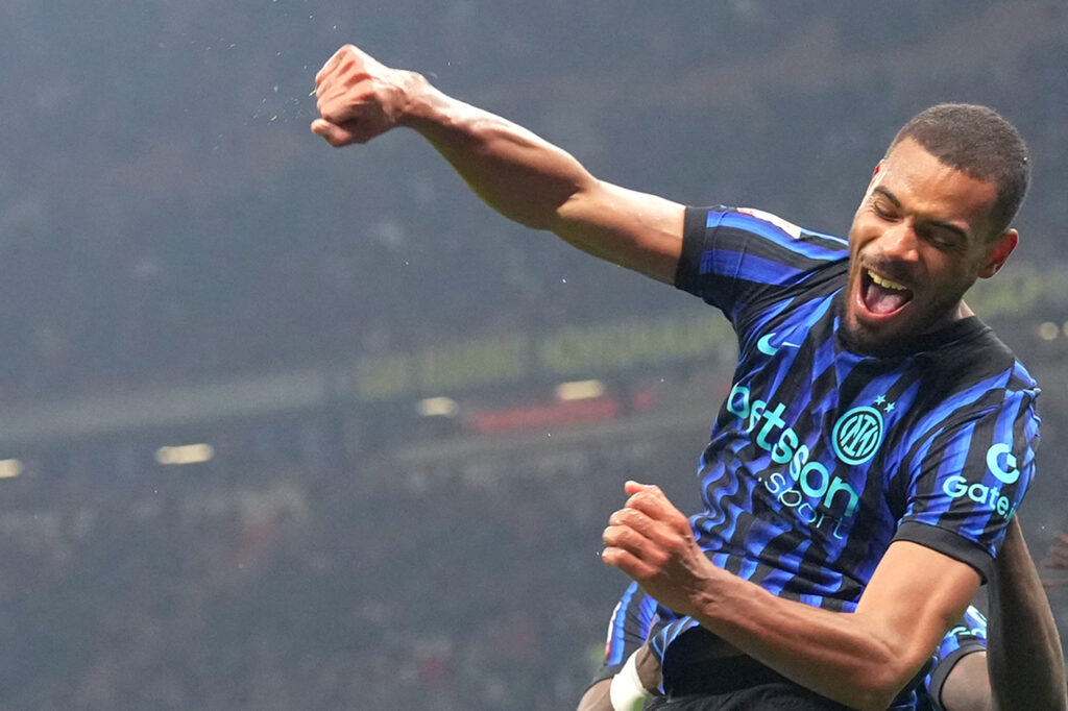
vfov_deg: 19.4
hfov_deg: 28.9
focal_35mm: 70
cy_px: 356
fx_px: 2076
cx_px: 534
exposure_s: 1/1250
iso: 3200
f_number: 3.2
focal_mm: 70
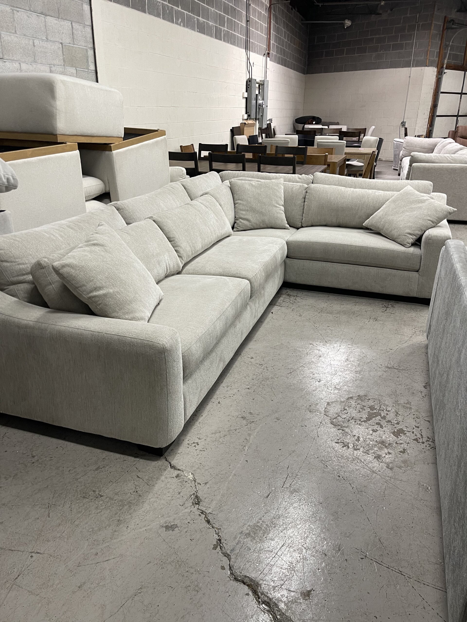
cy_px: 311
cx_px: 234
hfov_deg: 54.9
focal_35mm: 25
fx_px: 450
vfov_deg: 69.4
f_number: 1.6
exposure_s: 1/60
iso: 100
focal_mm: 5.1
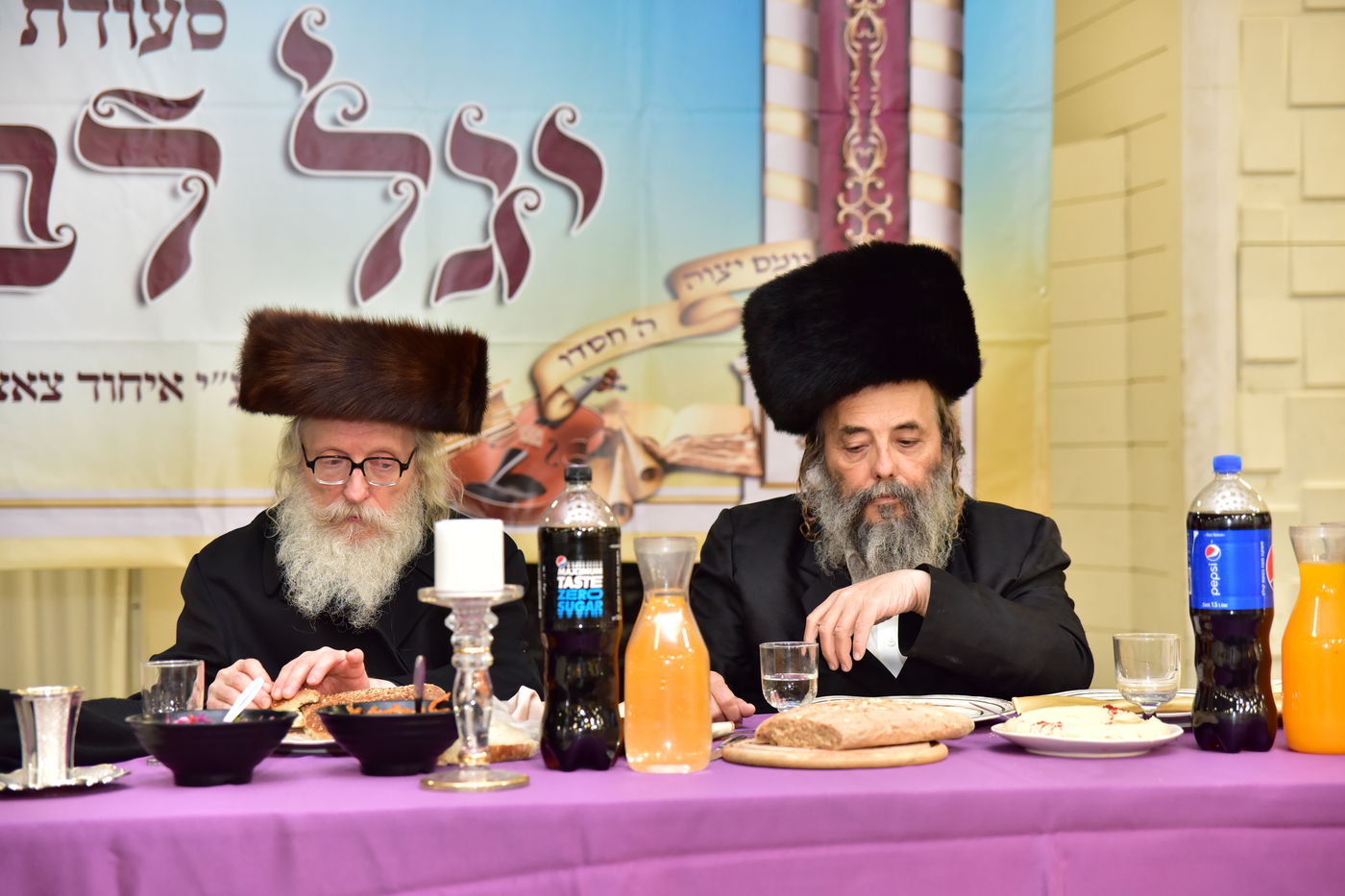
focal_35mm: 70
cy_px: 448
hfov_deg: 28.8
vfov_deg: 19.5
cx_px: 672
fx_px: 2615
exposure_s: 1/250
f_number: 3.5
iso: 1600
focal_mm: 70
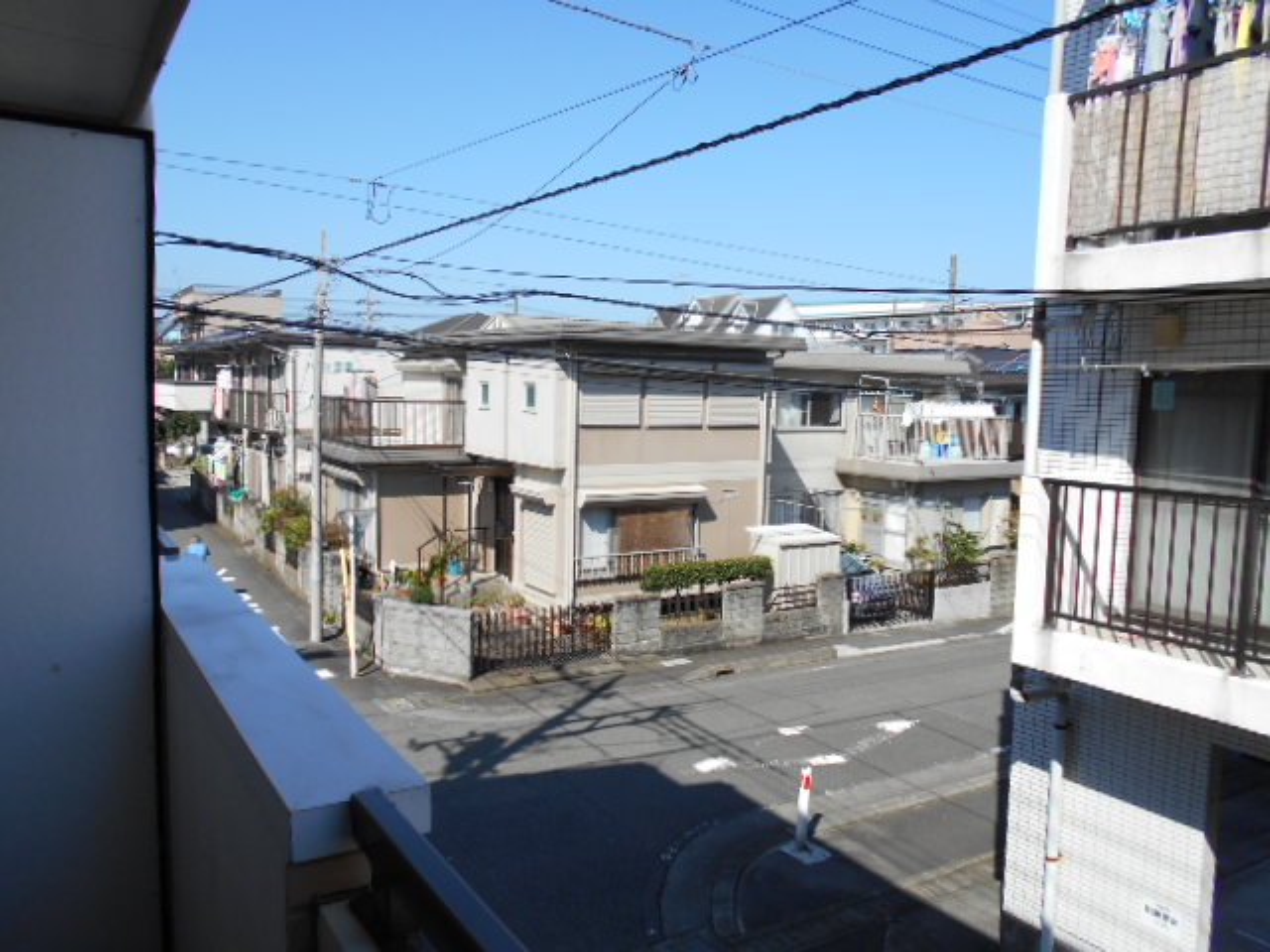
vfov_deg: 53.1
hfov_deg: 67.3
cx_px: 635
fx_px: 954
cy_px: 476
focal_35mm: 26
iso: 80
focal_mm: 4.6
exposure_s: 1/800
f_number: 3.2
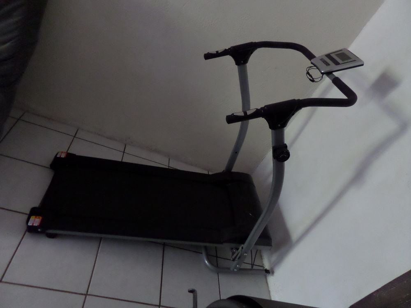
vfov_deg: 56.8
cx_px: 206
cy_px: 154
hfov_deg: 71.6
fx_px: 285
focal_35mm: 24
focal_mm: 4.3
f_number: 3.1
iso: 400
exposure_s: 1/8
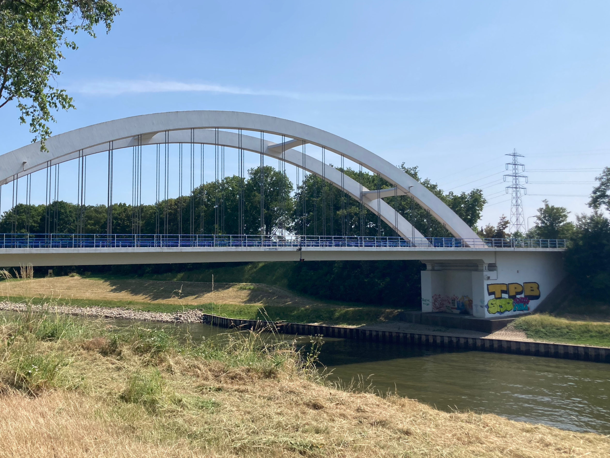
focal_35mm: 32
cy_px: 214
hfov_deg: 56.6
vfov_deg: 44.1
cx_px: 267
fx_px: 564
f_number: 1.8
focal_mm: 3.99
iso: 20
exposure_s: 1/2703
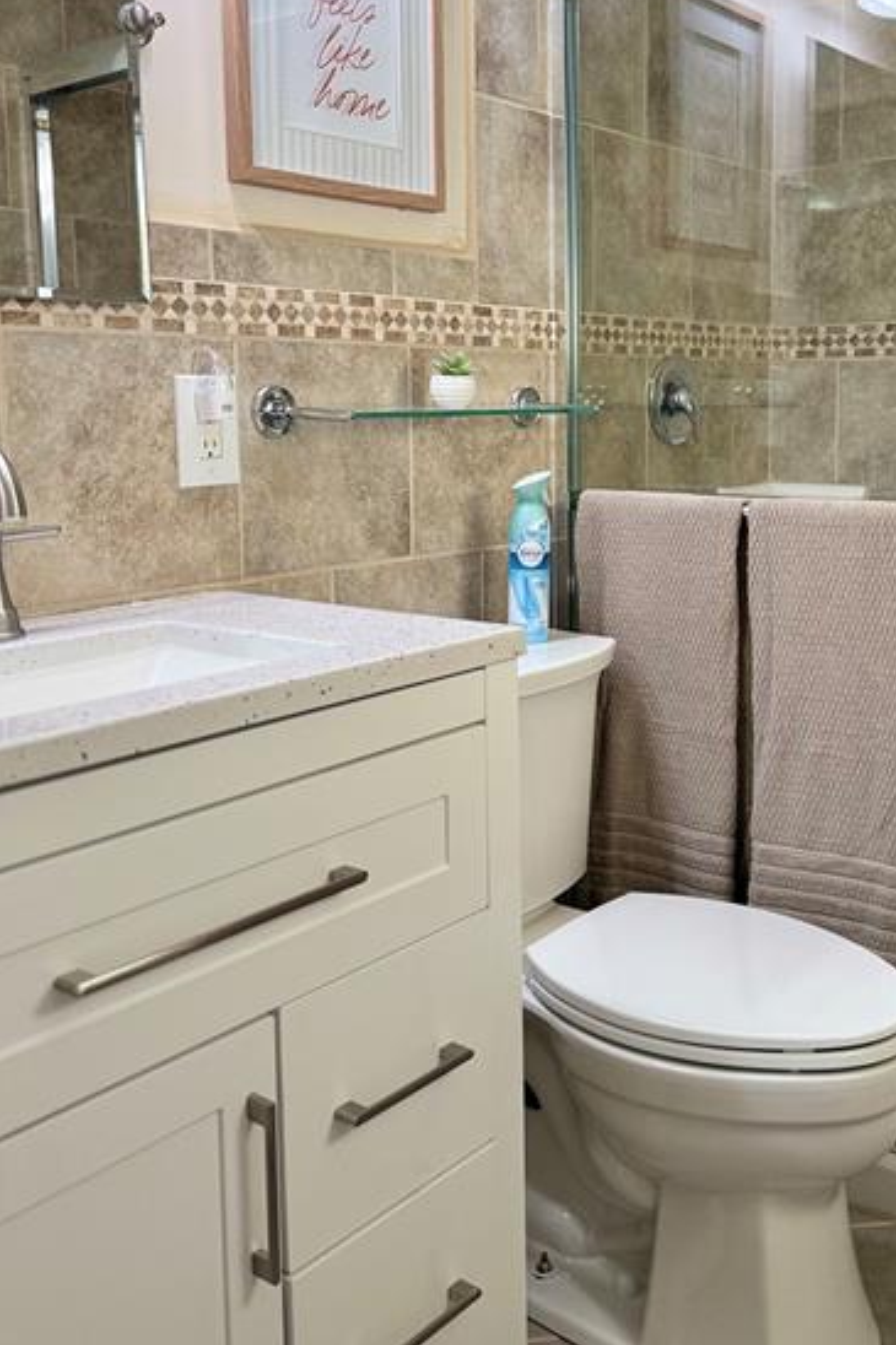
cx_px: 547
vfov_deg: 54.0
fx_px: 1307
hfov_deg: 37.6
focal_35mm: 35
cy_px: 523
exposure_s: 1/132
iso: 160
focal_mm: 6.76
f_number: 1.78
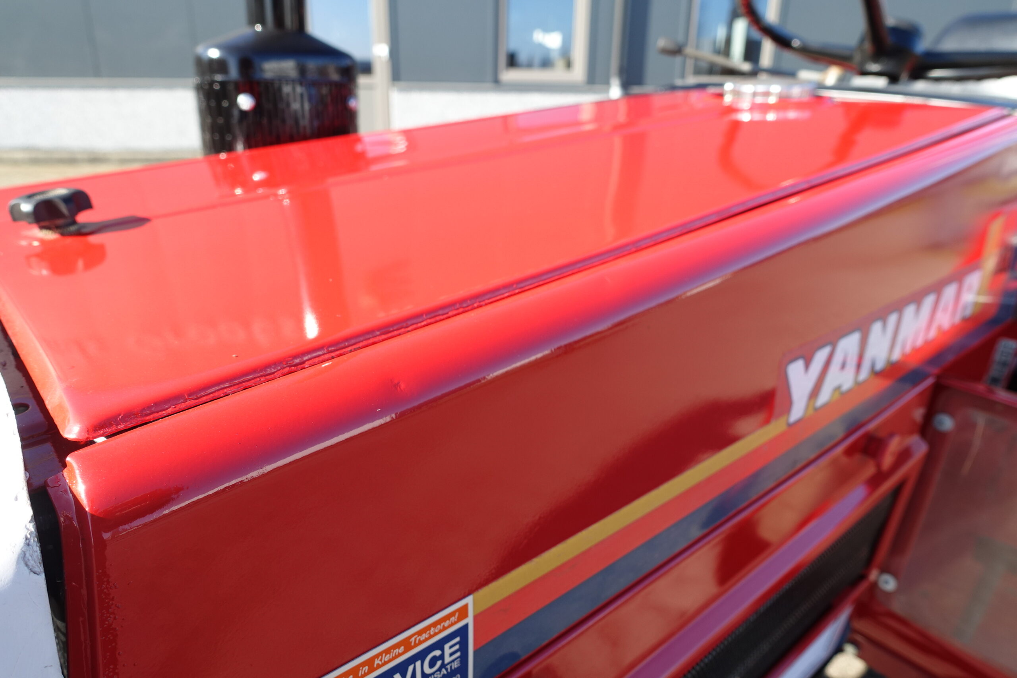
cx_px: 508
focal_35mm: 24
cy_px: 339
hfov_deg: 73.7
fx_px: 678
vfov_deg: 53.1
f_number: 4
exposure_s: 1/250
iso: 125
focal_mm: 8.8
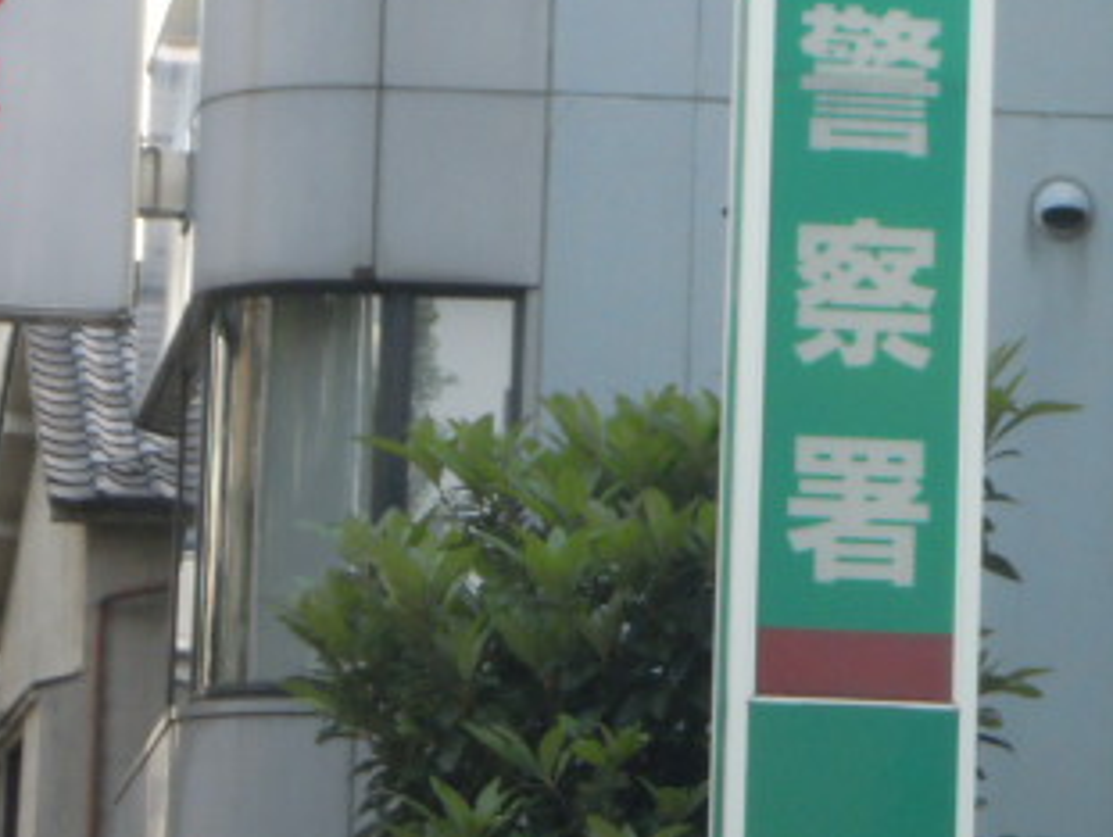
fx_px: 8337
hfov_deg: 7.6
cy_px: 61
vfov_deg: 5.7
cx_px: 888
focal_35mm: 259
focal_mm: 22.6
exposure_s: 1/160
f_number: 6.2
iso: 400
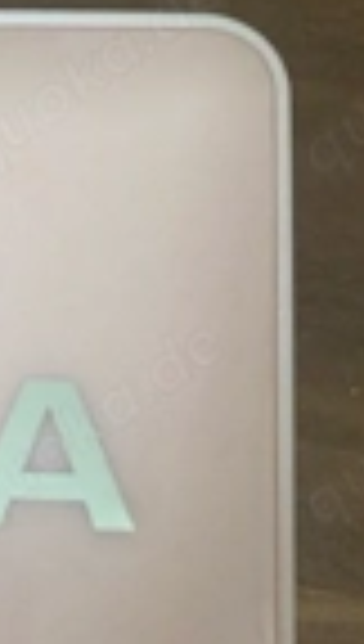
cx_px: -157
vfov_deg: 27.5
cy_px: 473
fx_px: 1297
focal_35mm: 76
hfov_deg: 15.0
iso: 500
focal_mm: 4.25
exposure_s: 1/45
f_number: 1.8
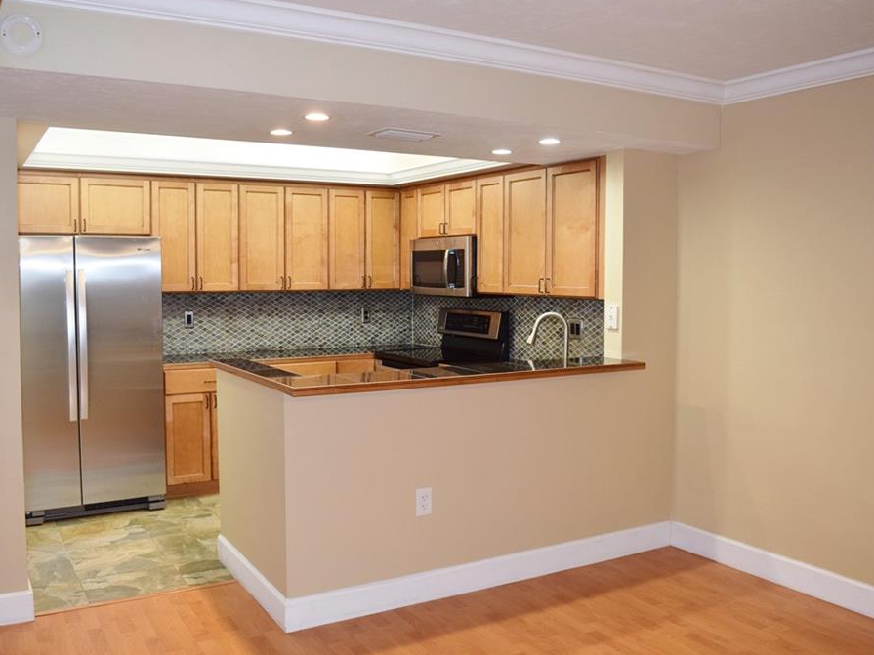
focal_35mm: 33
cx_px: 400
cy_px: 324
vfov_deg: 42.9
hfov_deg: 55.3
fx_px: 833
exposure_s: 1/100
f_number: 5
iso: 800
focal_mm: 20
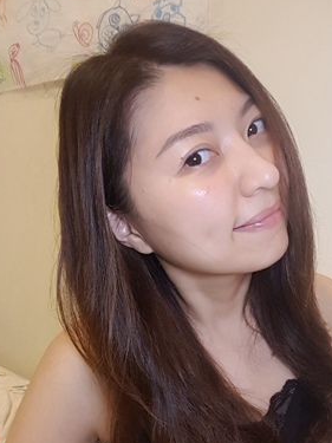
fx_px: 358
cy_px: 282
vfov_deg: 62.4
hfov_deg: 49.2
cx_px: 209
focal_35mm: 28
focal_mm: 2.1
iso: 160
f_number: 1.7
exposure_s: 1/30
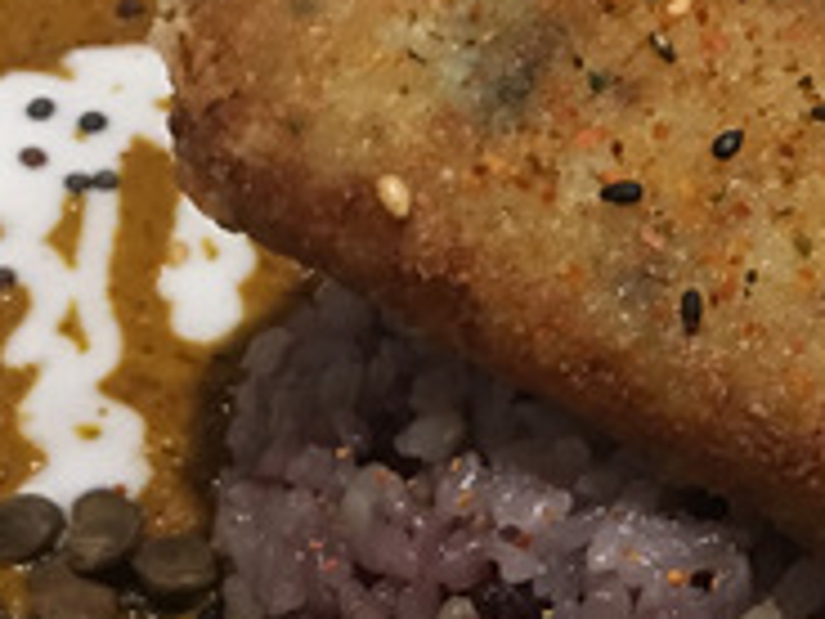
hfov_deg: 15.2
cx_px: 919
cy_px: 740
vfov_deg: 11.5
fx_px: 3003
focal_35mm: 126
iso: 100
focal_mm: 4.15
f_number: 2.2
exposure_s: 1/15
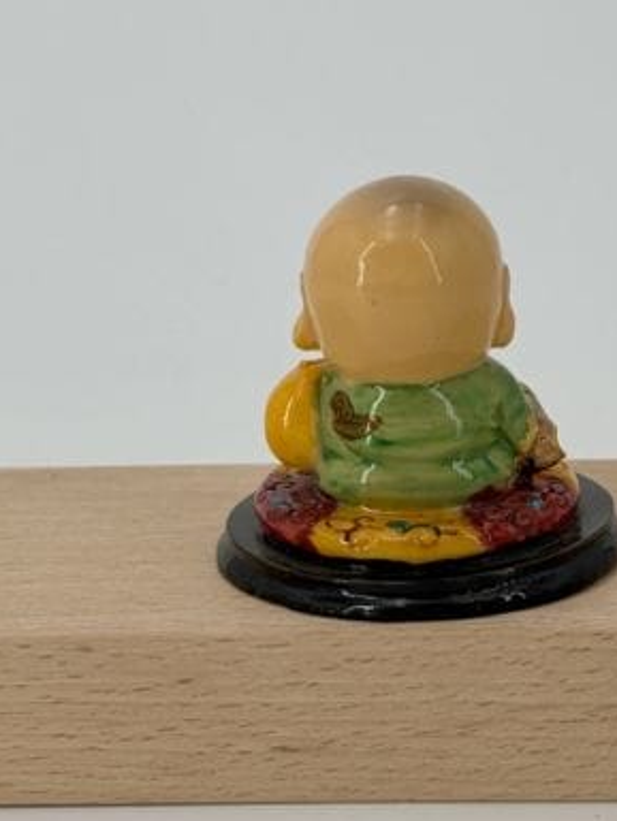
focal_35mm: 90
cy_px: 400
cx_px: 410
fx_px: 2138
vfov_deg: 21.8
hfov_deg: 16.4
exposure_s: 1/1058
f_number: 1.6
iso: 32
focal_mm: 5.96
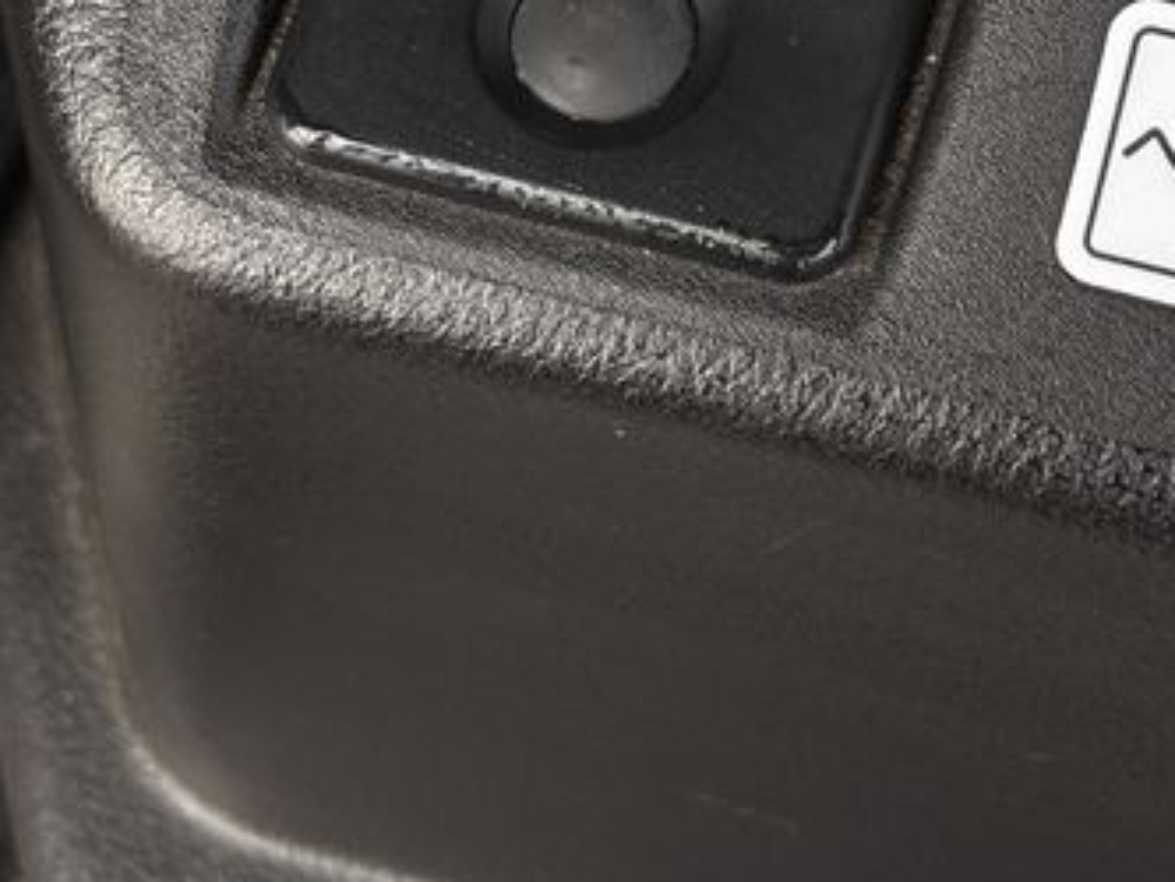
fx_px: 3396
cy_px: 102
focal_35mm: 100
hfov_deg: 19.4
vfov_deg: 14.7
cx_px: 953
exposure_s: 1/225
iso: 32
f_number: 1.6
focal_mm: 5.96
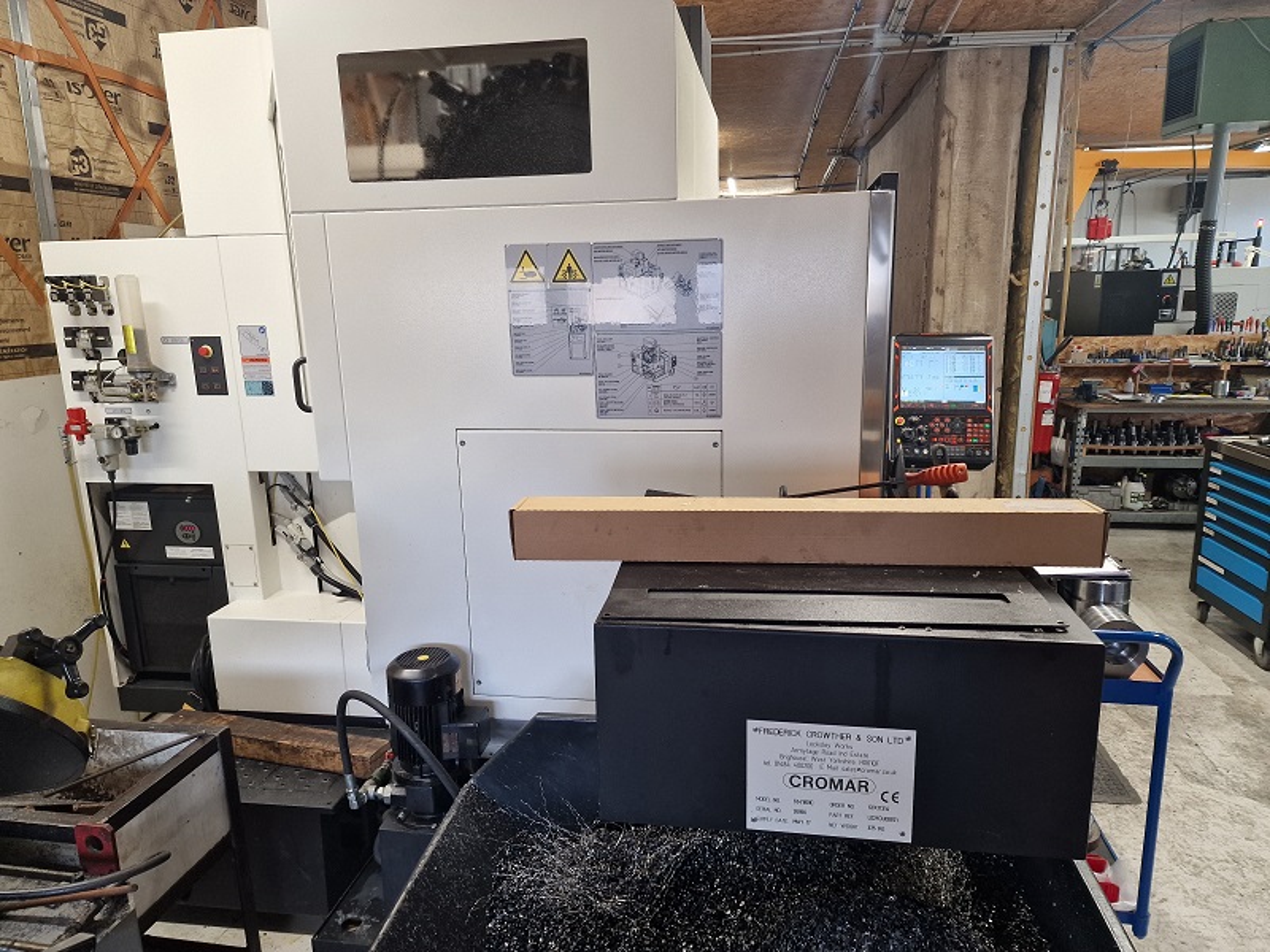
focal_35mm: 23
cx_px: 635
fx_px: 844
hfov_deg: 73.9
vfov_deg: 58.9
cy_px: 476
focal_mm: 6.4
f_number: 1.8
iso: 200
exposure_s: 1/100
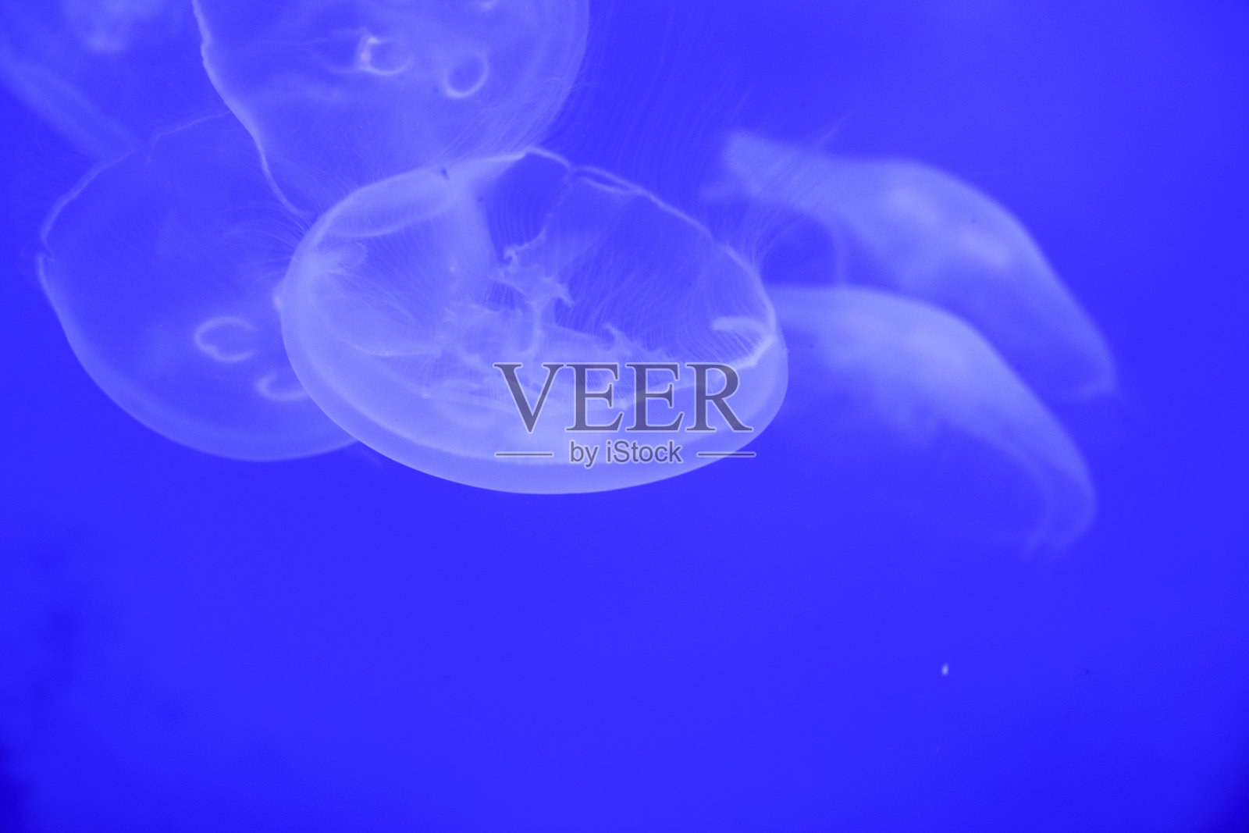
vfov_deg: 14.7
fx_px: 3227
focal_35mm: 93
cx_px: 624
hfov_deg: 21.9
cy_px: 416
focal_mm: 62
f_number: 4.8
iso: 1800
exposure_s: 1/60
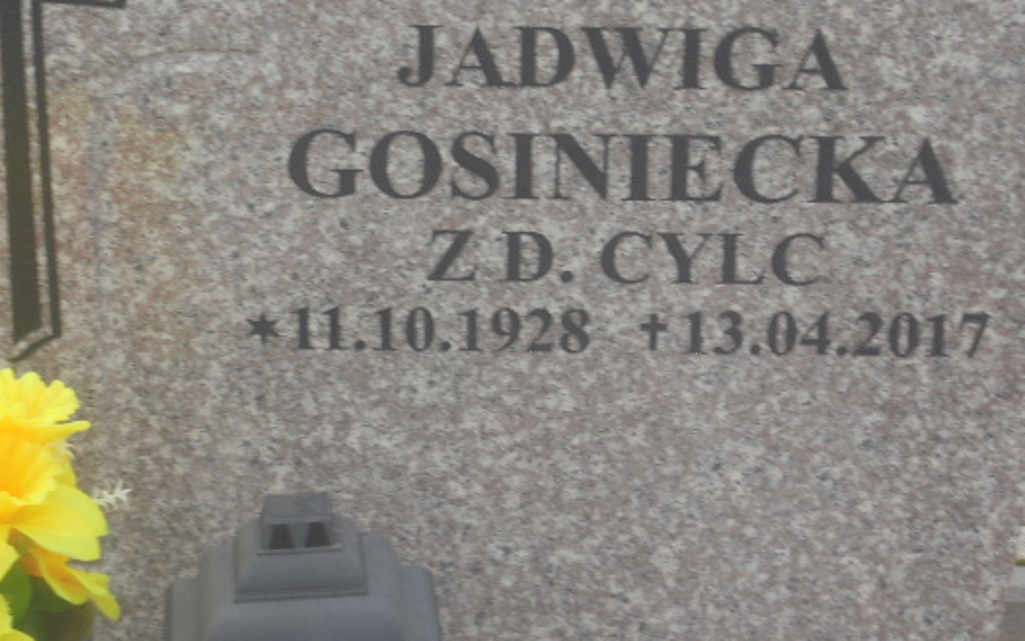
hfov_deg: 19.5
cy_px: 300
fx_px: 2990
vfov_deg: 12.2
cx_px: 530
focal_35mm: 107
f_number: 6.7
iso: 100
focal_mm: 14.9
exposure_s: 1/125
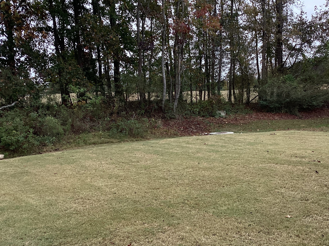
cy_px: 154
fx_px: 390
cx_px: 182
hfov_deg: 45.7
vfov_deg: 34.9
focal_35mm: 41
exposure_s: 1/230
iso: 25
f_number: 2.4
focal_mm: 3.3
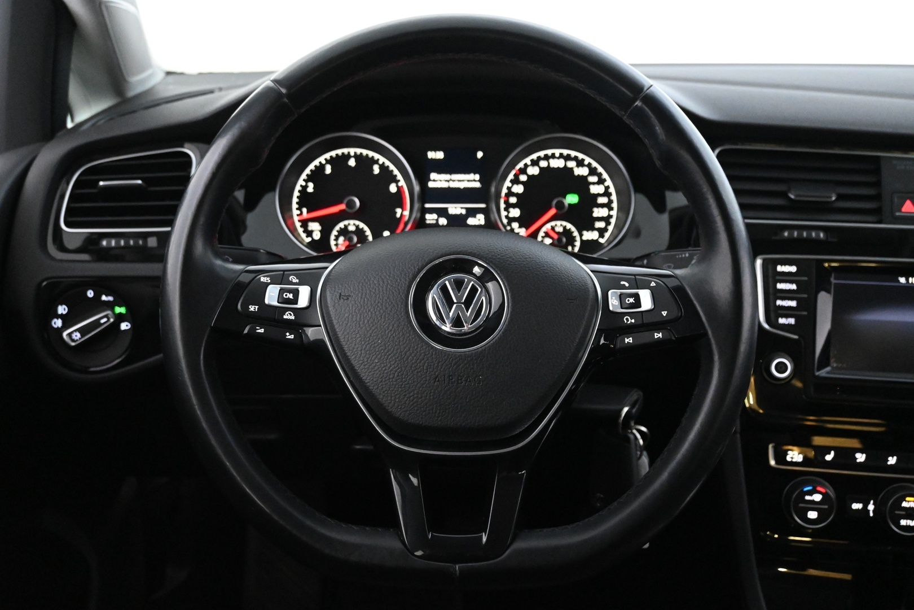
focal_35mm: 36
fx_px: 914
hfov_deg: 53.1
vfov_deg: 36.9
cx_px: 457
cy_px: 305
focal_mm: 24
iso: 6400
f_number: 4.2
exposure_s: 1/40
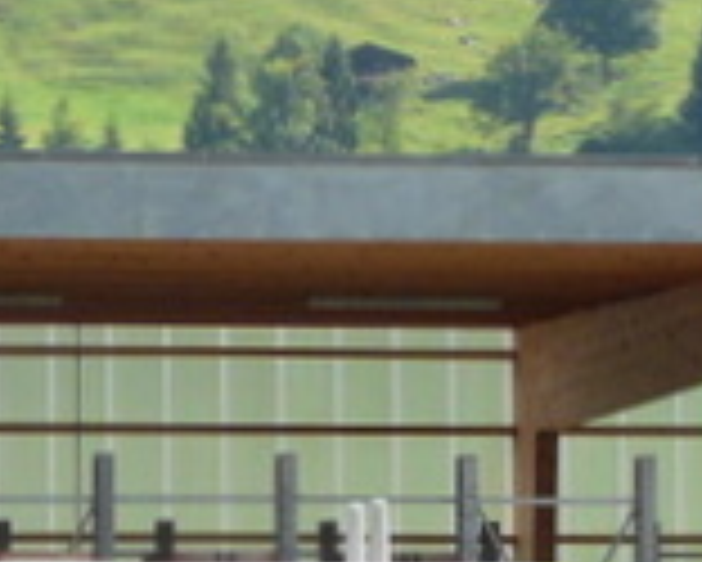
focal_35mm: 420
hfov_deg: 4.6
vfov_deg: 3.7
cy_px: 832
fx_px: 8732
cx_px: 274
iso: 100
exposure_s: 1/250
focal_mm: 11.1
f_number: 4.5
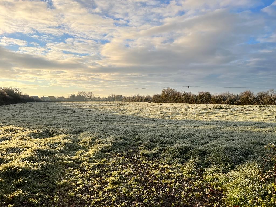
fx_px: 207
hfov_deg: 67.3
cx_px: 138
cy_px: 104
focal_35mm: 26
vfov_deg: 53.1
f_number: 1.5
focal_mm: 5.7
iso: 50
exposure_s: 1/2994
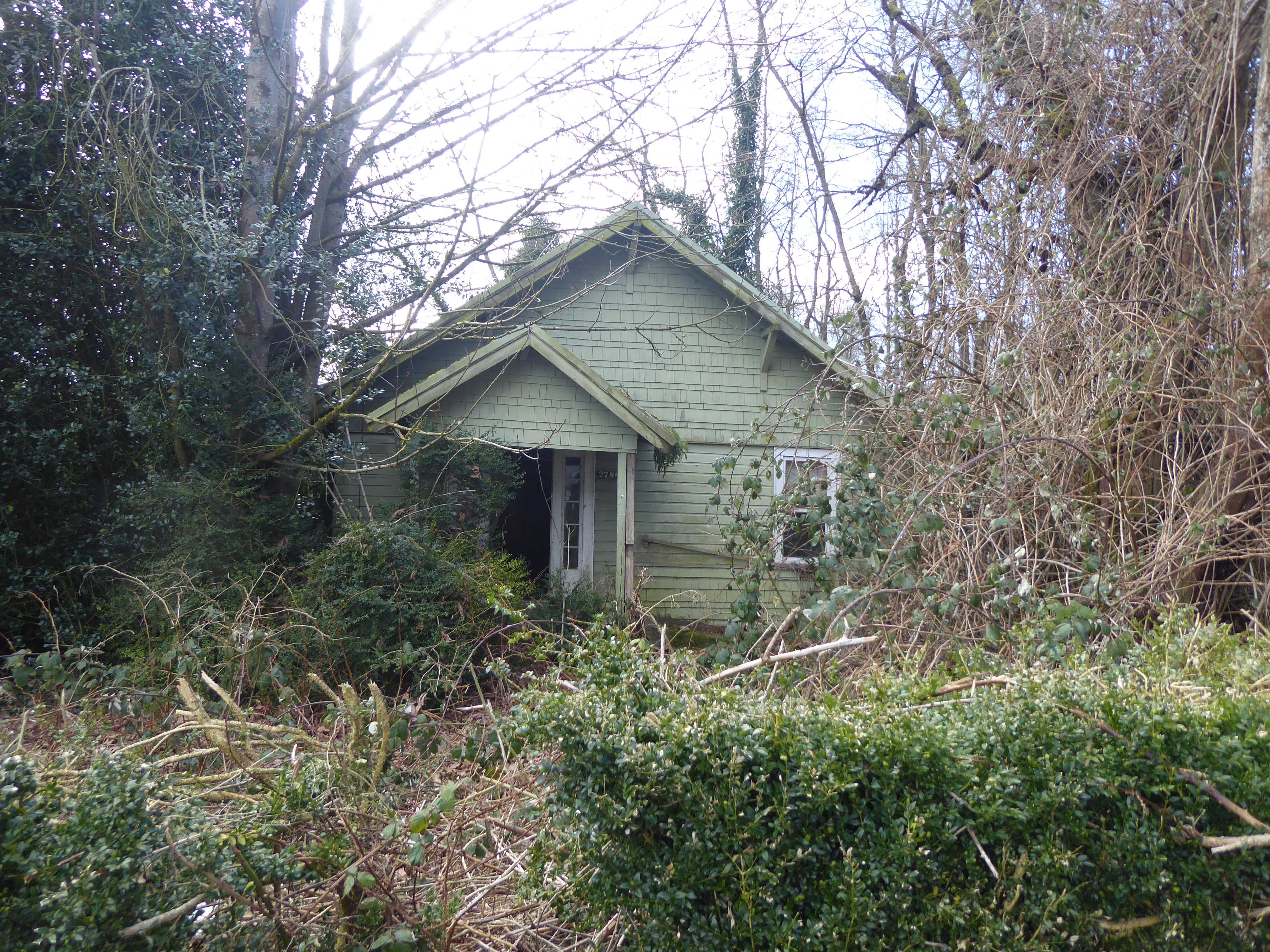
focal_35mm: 25
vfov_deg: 54.9
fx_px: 917
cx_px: 635
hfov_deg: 69.4
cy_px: 476
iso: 80
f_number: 3.3
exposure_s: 1/125
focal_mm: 4.3
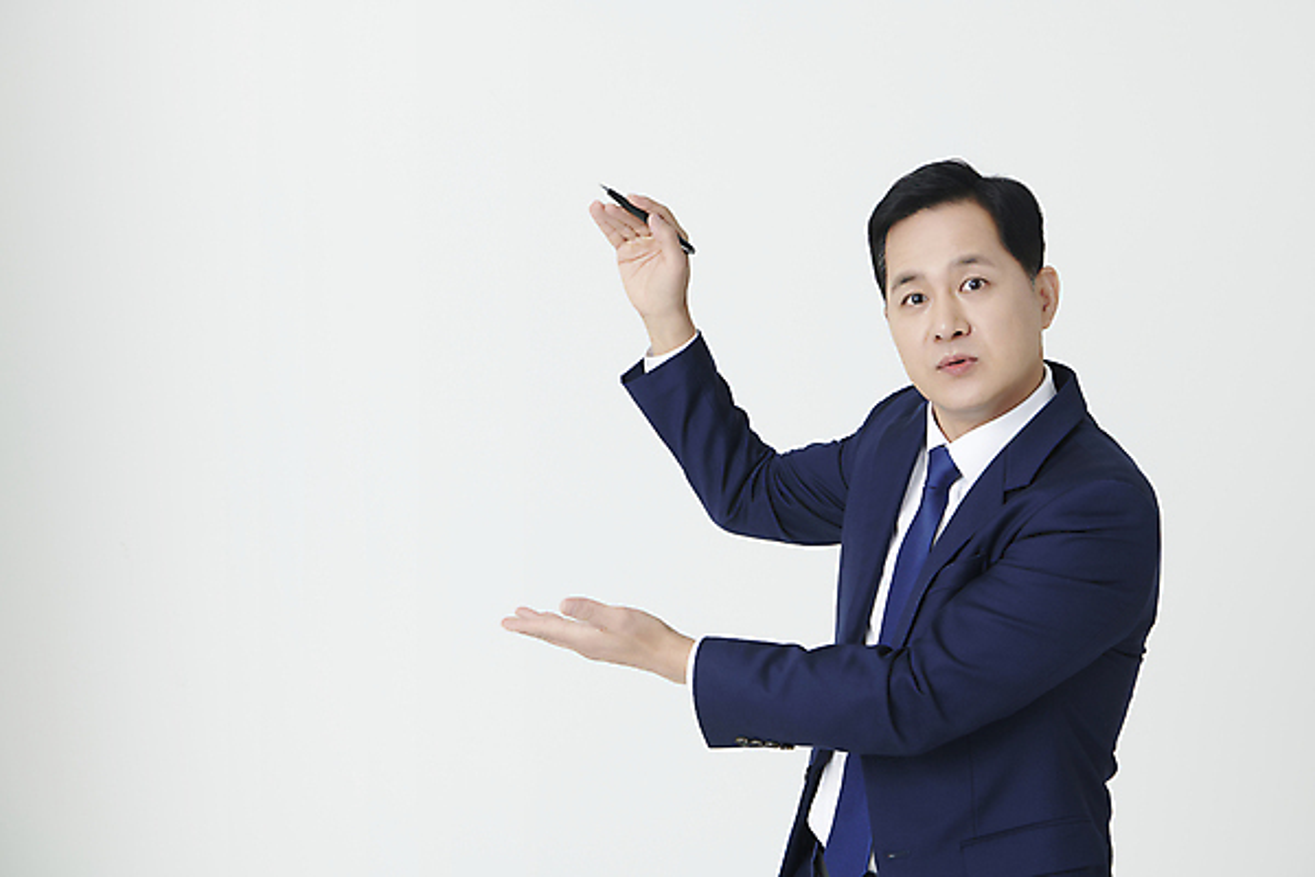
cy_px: 438
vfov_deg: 19.5
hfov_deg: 28.8
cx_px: 658
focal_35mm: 70
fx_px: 2557
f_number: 11
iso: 100
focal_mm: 70
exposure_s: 1/125
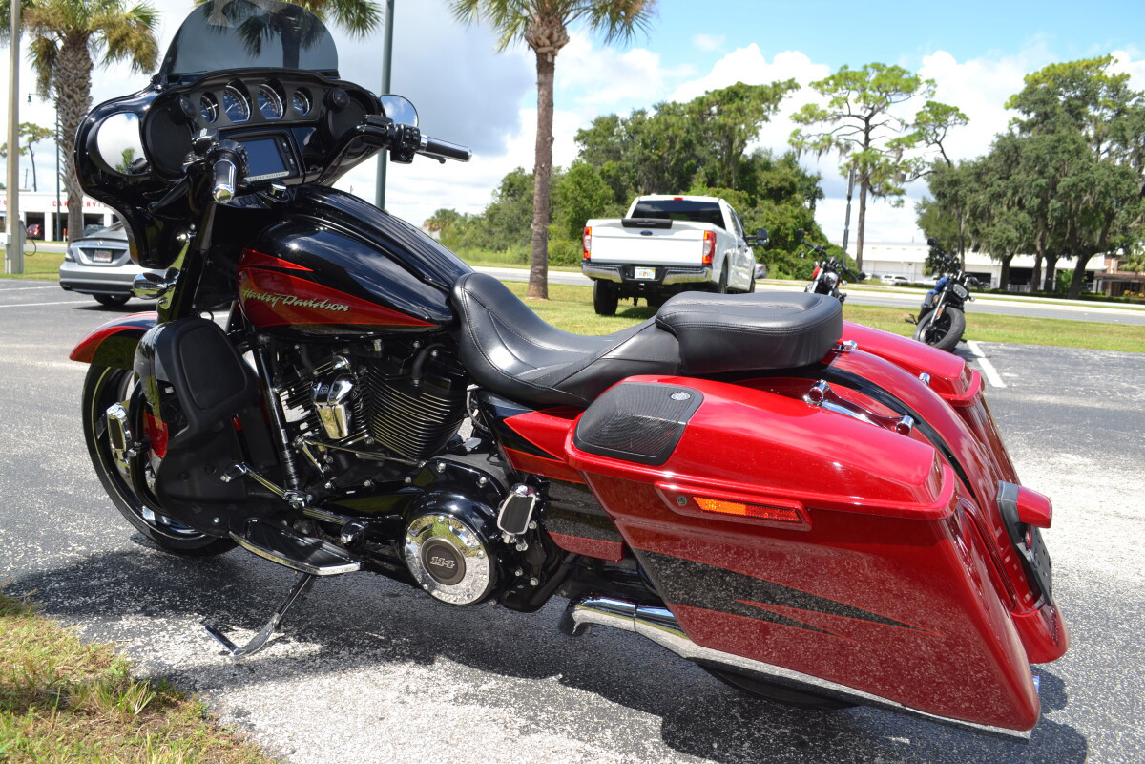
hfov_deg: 61.9
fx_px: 954
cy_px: 382
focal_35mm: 30
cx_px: 572
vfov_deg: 43.6
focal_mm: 20
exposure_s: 1/200
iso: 100
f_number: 7.1
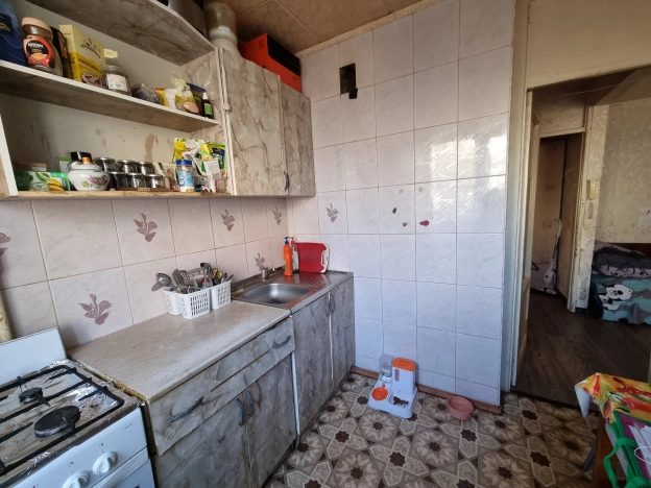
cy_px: 244
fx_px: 244
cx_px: 326
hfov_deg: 106.2
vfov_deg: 89.9
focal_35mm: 13
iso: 400
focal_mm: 2.2
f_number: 2.2
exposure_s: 1/33
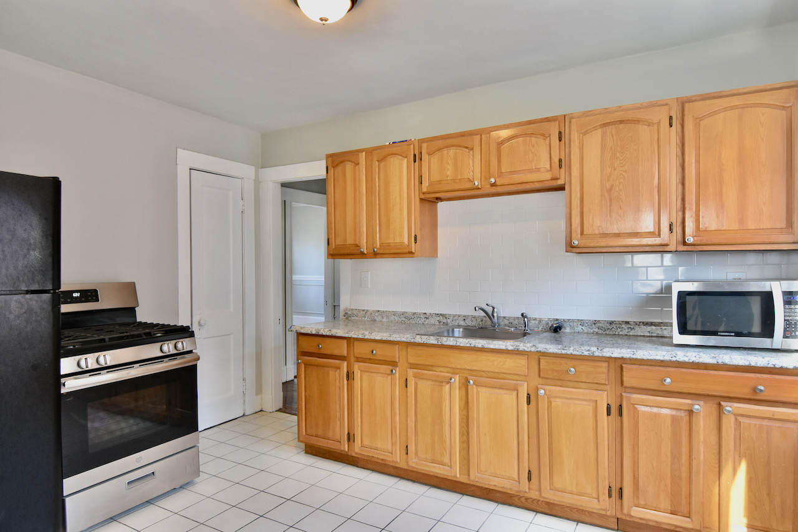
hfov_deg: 81.2
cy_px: 266
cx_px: 399
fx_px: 466
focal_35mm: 21
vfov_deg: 59.5
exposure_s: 1/100
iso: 800
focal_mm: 14
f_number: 5
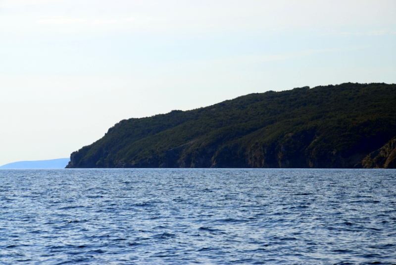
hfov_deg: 13.0
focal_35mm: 158
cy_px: 132
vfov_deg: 8.7
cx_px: 198
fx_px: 1733
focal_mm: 105
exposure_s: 1/500
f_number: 11
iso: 400
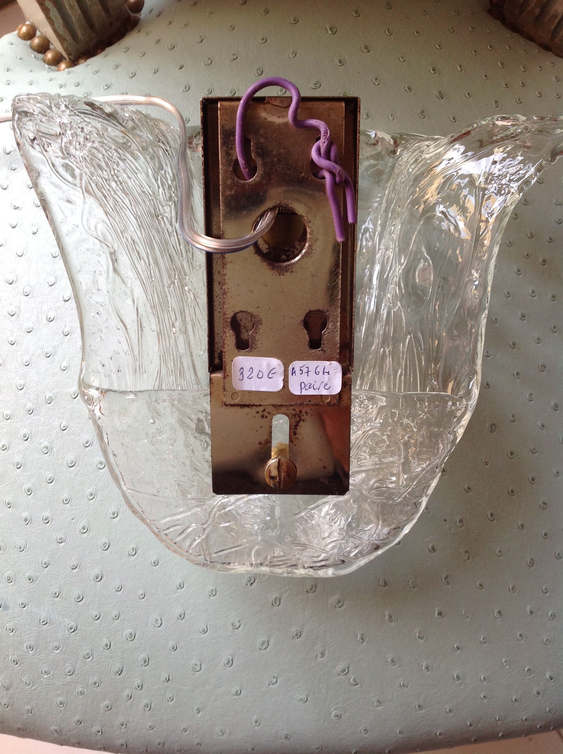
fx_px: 761
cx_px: 282
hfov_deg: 40.6
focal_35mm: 35
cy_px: 377
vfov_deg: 52.7
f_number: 2.4
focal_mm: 4.28
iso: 64
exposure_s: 1/60
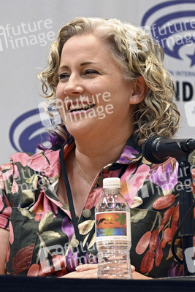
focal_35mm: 120
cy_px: 146
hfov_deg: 11.4
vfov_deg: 17.1
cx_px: 98
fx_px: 974
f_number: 5.6
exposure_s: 1/80
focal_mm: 120
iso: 6400
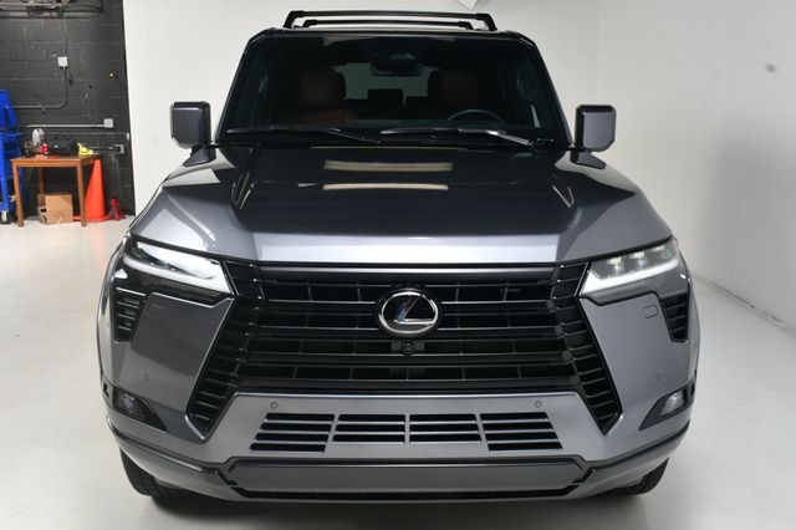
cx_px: 398
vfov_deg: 36.8
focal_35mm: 36
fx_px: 796
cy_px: 265
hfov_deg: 53.2
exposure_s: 1/160
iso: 100
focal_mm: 24
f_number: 11
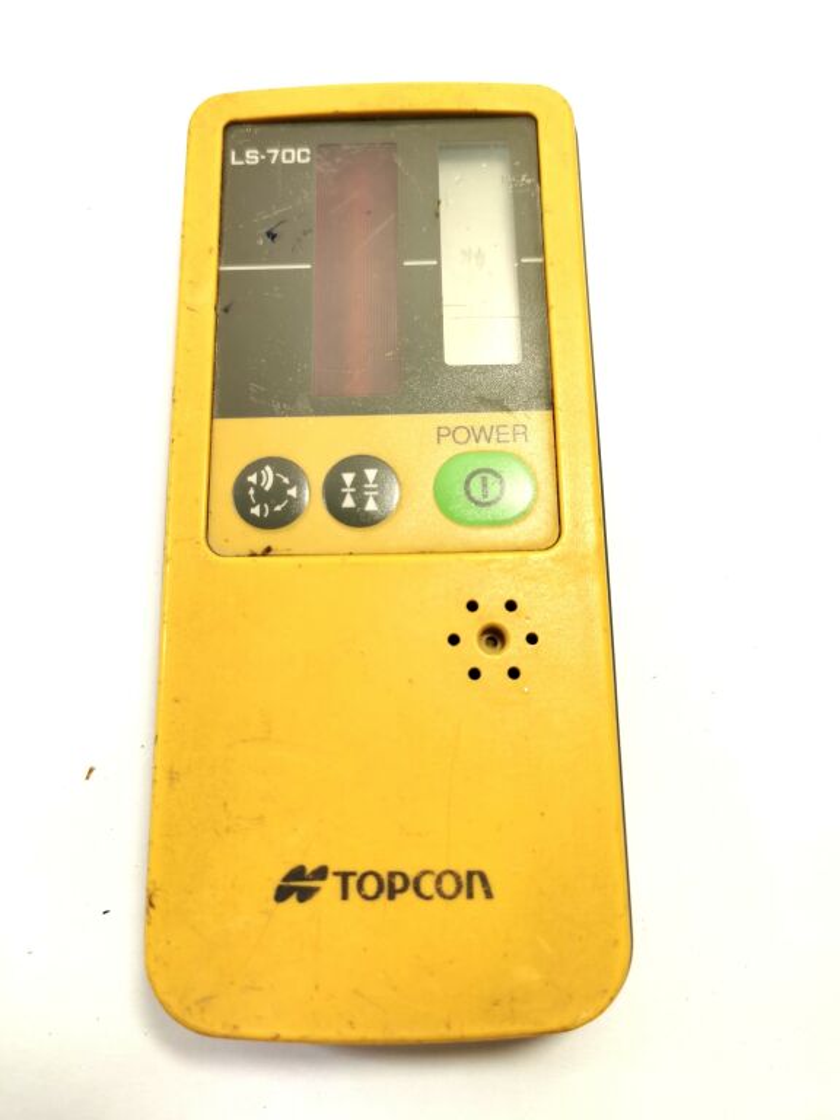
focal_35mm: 27
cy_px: 560
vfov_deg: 65.3
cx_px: 420
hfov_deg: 51.4
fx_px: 874
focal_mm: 5.56
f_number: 1.6
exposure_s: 1/159
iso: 50
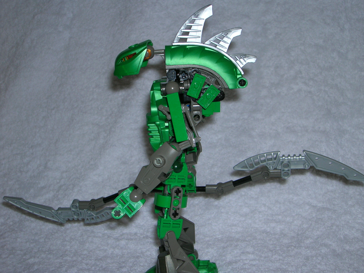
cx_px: 182
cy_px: 136
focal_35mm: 50
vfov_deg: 29.1
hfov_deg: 38.2
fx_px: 526
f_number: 3.3
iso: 50
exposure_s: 1/60.1
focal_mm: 8.4
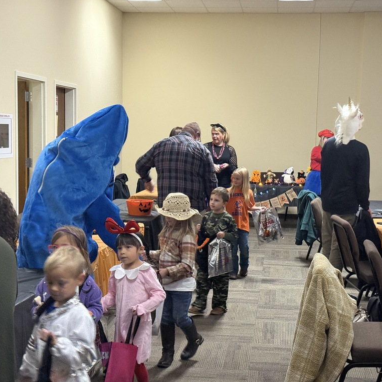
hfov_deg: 30.0
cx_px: 211
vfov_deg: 30.0
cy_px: 190
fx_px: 712
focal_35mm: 57
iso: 500
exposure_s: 1/40
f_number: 1.78
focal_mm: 6.76
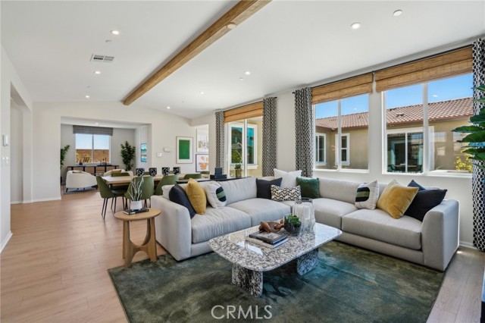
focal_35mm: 16
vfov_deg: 73.7
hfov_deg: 96.8
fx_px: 215
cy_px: 162
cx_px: 242
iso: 125
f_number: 7.1
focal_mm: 16
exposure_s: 1/30
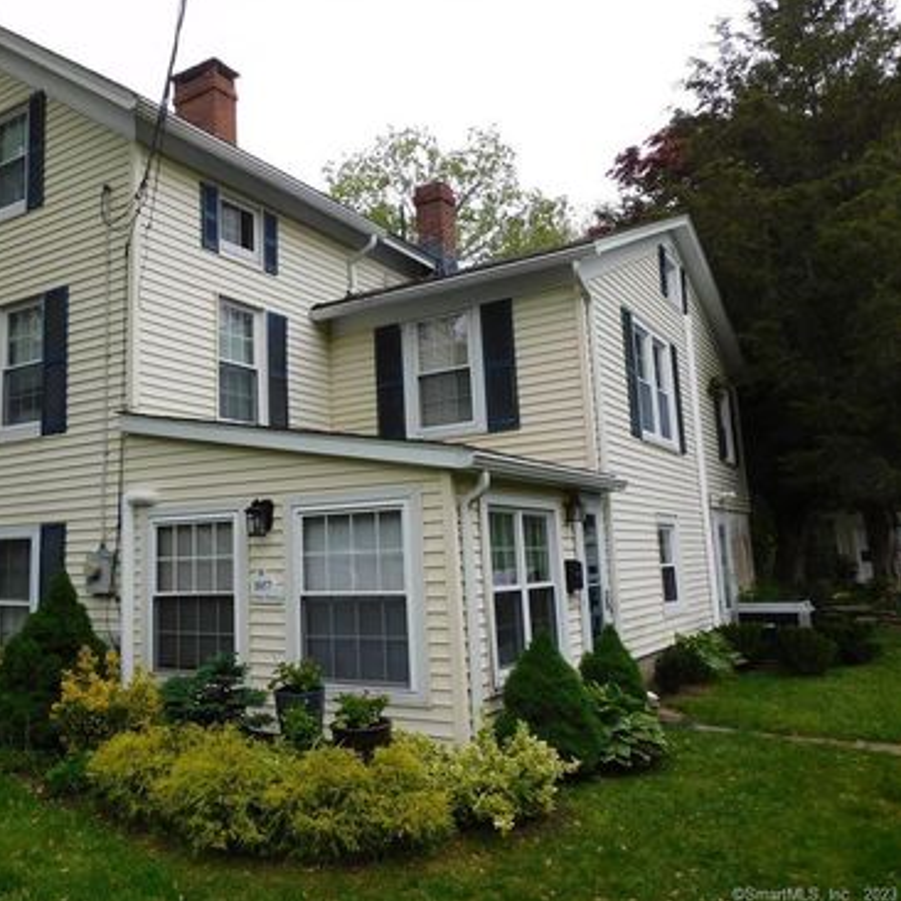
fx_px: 854
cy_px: 444
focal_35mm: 29
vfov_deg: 55.6
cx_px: 290
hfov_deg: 54.3
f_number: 3.3
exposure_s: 1/500
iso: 125
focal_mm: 4.3
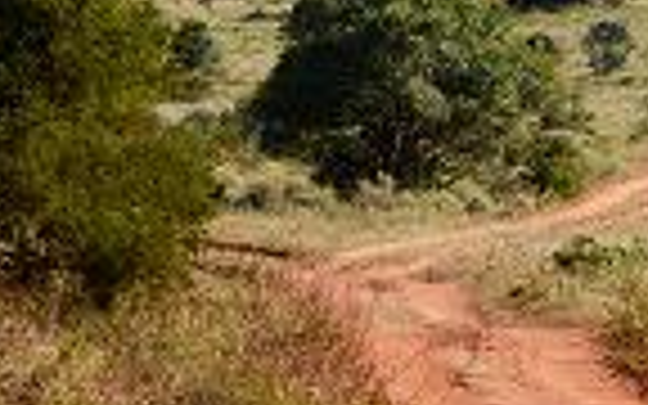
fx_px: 6481
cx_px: 569
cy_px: 277
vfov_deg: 3.6
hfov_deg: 5.7
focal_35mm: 367
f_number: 7.1
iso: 200
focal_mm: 78
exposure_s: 1/800
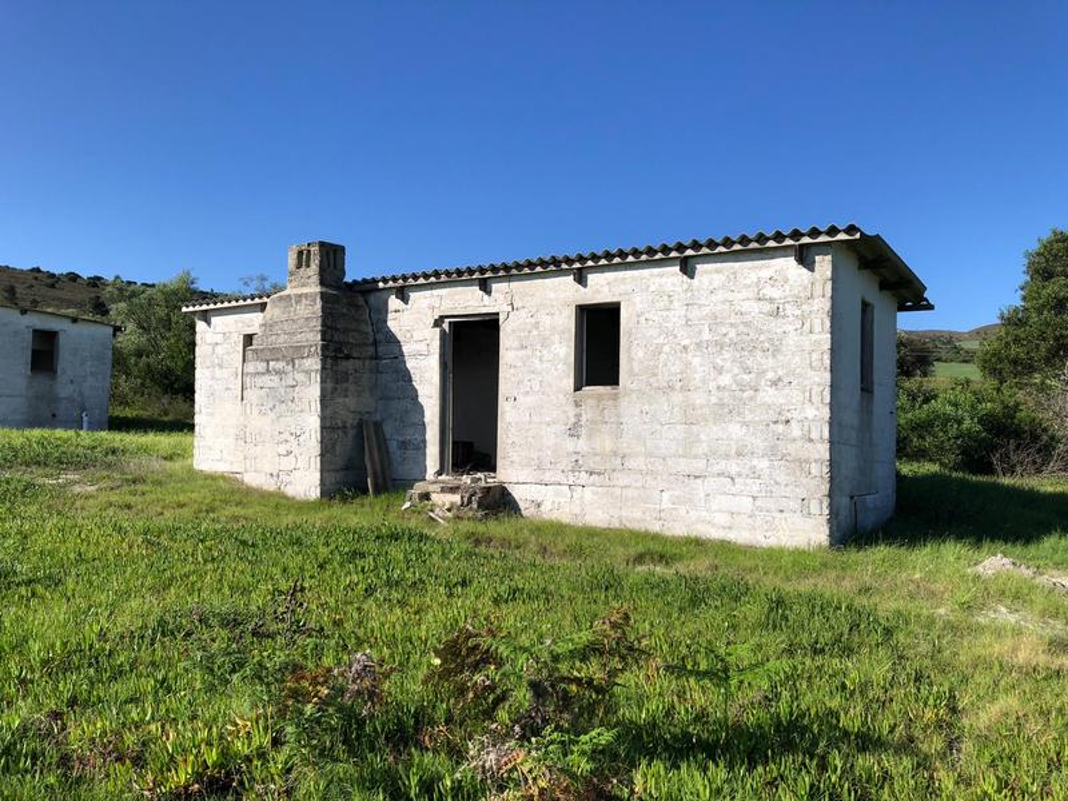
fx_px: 864
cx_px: 534
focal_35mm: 28
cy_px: 400
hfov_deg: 63.4
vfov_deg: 49.7
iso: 20
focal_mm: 3.99
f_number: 1.8
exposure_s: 1/2404
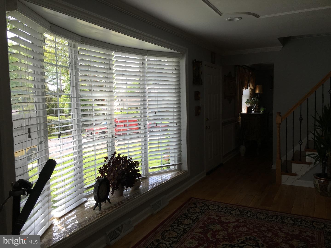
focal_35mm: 29
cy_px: 124
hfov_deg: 61.7
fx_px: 277
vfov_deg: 48.2
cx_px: 166
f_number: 2.2
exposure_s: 1/178
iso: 25
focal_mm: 4.15
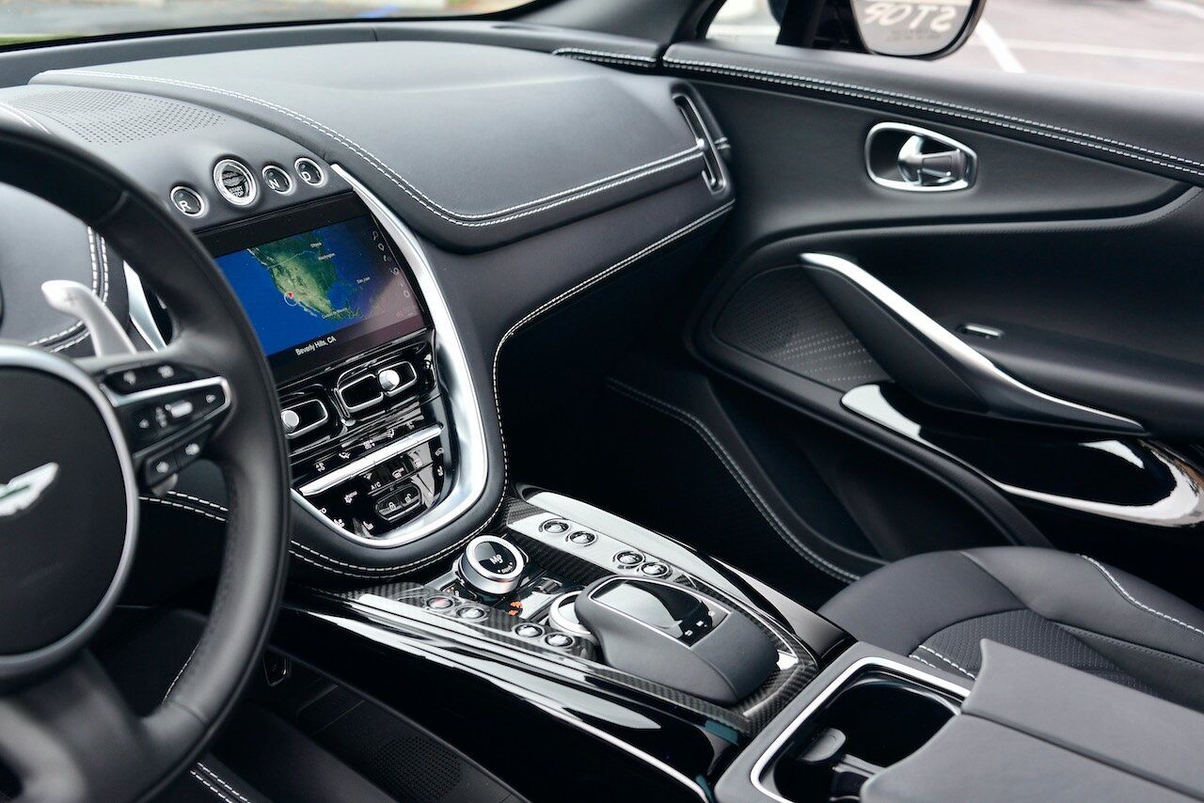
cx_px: 602
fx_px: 1405
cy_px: 402
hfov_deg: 46.4
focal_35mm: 42
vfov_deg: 31.9
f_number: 4
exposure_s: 1/80
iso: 320
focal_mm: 42
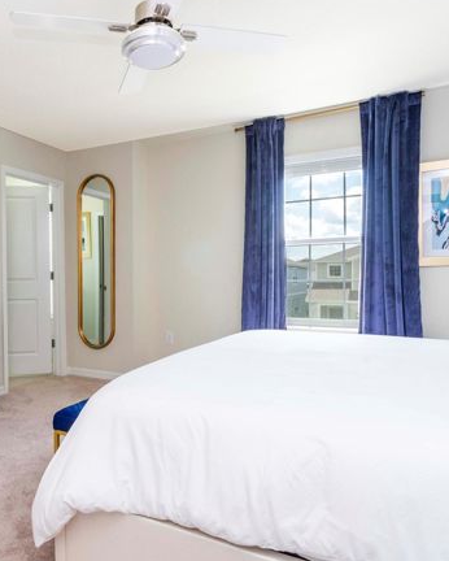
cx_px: 119
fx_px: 432
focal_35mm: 26
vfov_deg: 66.0
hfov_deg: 52.8
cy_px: 286
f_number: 22
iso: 1250
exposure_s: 1/160
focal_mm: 17
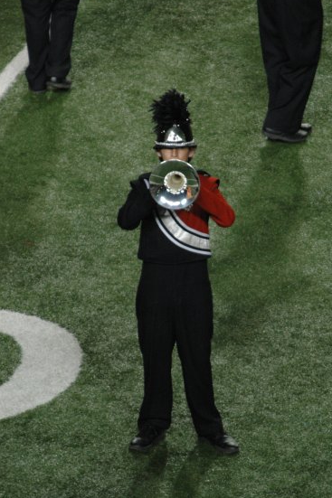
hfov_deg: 2.1
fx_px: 9038
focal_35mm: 653
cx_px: 165
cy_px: 245
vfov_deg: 3.2
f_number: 5.6
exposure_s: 1/60
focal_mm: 400
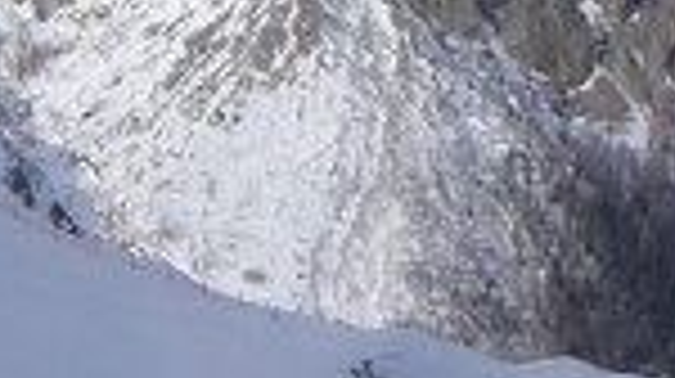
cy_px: -441
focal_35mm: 169
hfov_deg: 11.4
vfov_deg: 6.9
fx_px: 3022
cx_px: -706
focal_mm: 4.7
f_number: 3.2
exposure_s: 1/1600
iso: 400
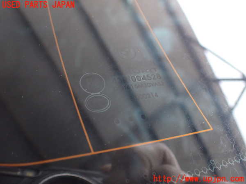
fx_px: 213
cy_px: 92
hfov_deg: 60.0
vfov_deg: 46.8
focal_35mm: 30
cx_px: 123
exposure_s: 1/125
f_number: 2.3
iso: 500
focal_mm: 5.4
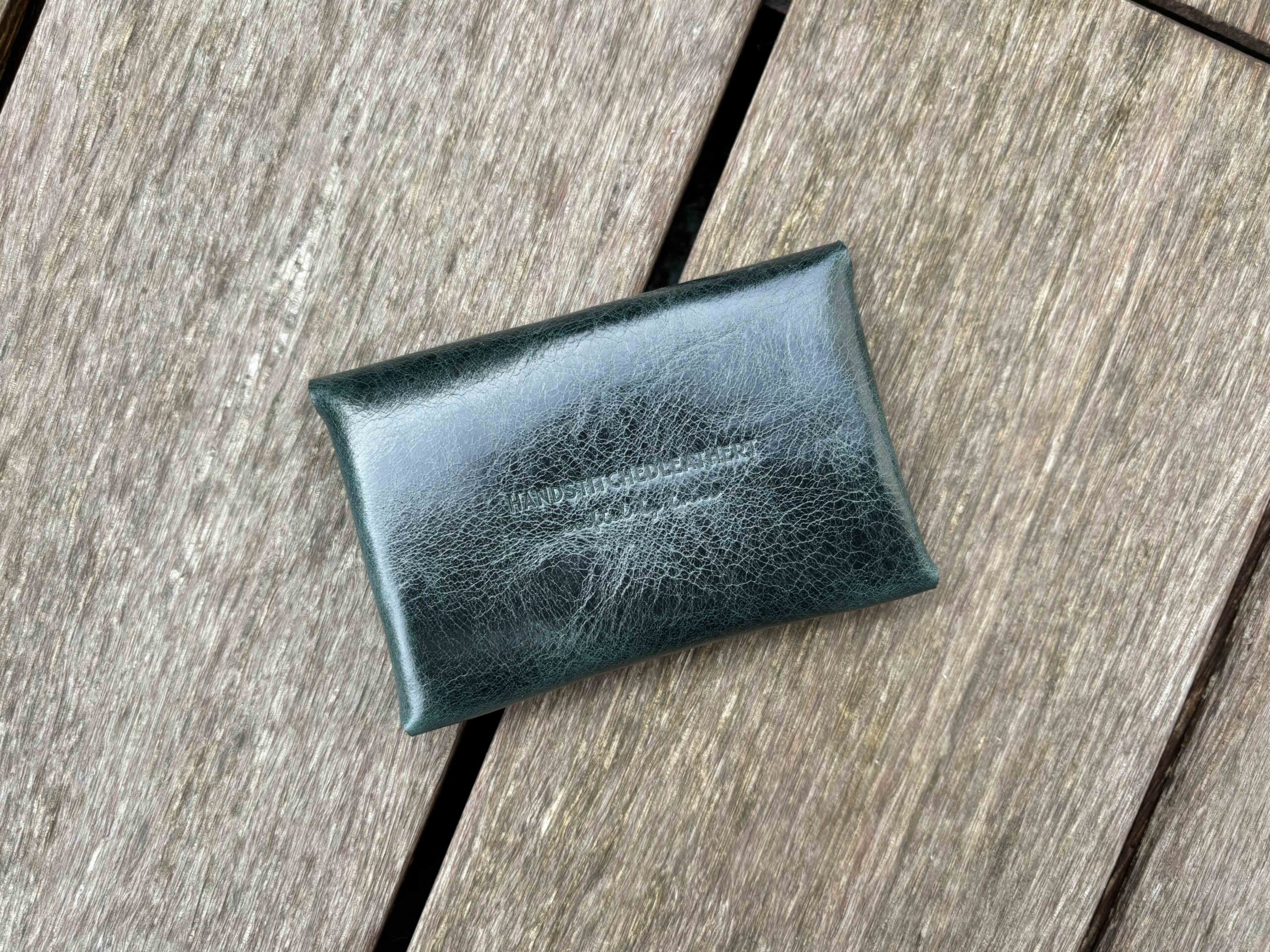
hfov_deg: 67.3
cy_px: 476
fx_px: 954
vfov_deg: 53.1
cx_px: 635
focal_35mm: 26
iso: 40
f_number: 1.6
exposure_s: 1/166
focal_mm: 5.96
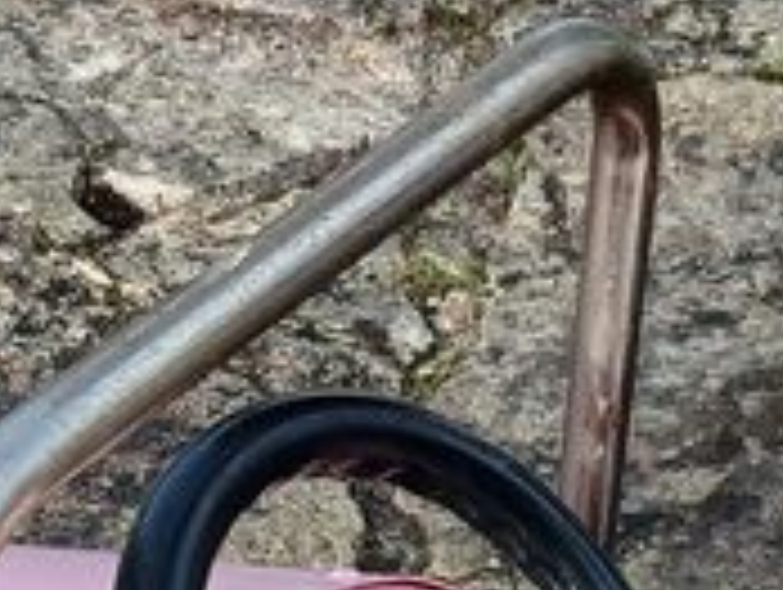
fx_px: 3511
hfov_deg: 12.6
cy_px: 1536
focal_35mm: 155
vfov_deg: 8.5
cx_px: 747
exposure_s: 1/249
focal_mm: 3.98
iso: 20
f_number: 1.8
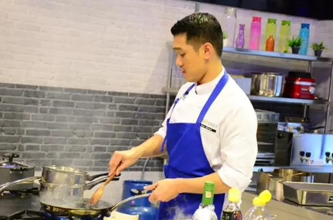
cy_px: 124
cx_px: 180
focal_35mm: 89
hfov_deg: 22.9
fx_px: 821
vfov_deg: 15.3
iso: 5000
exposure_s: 1/160
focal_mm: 52
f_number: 4.8
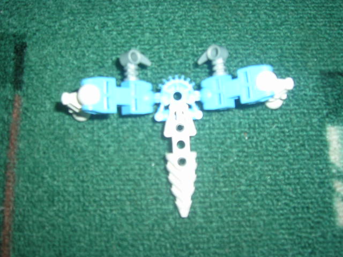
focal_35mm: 40
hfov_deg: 46.8
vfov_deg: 36.0
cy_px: 128
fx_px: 396
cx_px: 172
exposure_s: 1/60.1
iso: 50
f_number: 2.9
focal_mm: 6.1
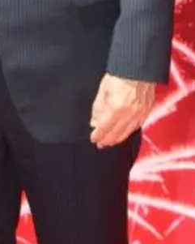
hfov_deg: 8.8
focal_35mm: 175
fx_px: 1262
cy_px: -203
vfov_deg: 10.4
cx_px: 28
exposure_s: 1/160
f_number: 6.3
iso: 125
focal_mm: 48
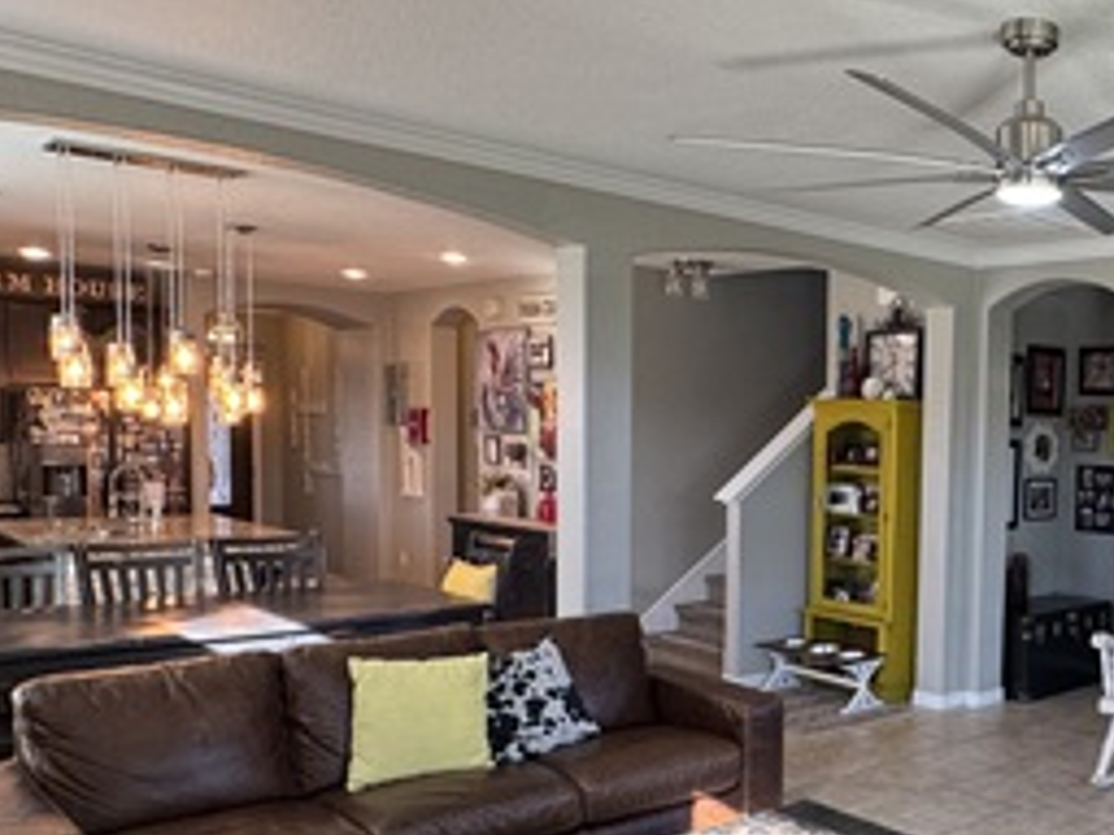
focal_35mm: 35
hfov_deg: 46.1
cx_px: 1057
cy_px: 513
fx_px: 1126
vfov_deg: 40.5
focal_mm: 2.22
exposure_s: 1/120
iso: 250
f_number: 2.2
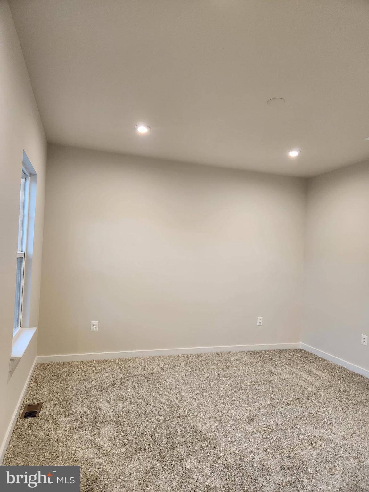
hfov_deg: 58.9
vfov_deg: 73.9
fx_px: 327
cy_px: 246
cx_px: 184
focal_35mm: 23
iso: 250
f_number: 1.8
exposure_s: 1/120
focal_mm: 5.4
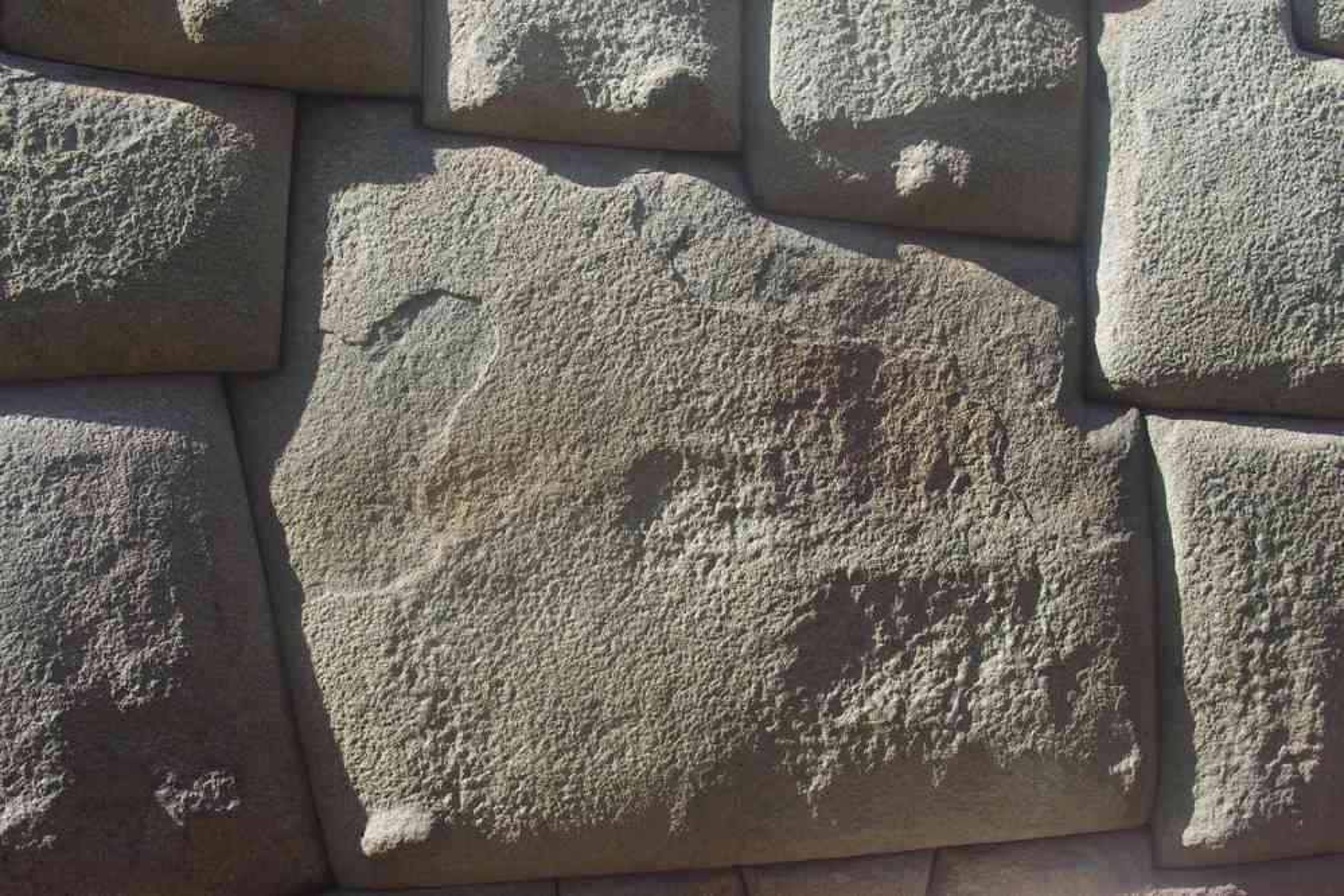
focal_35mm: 39
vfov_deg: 34.2
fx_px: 1456
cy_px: 448
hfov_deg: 49.6
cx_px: 672
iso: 200
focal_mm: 26
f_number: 8
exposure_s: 1/50
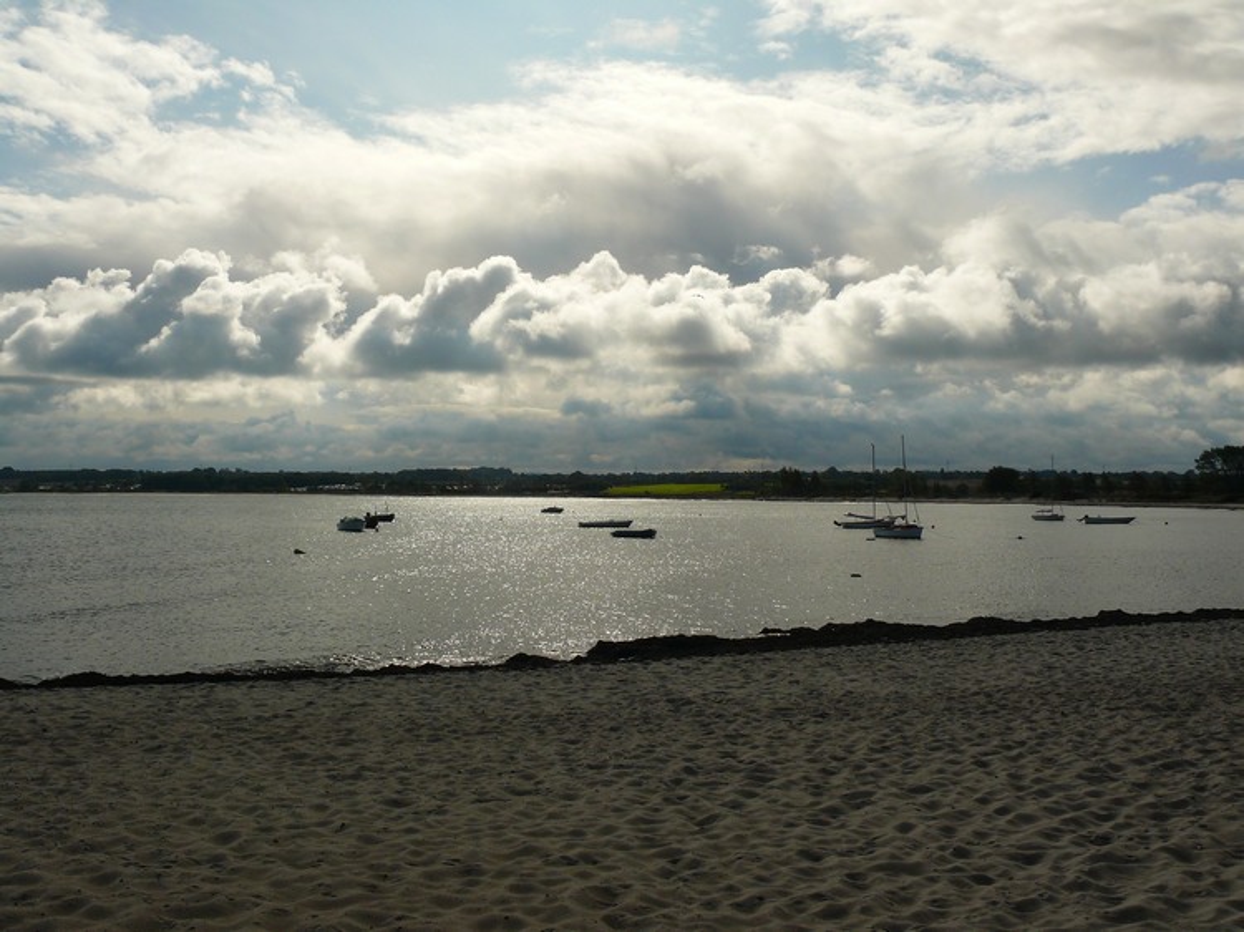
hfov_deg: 52.6
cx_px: 622
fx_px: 1257
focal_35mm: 35
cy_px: 466
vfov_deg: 40.7
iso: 100
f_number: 6.3
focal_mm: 7.4
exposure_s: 1/500
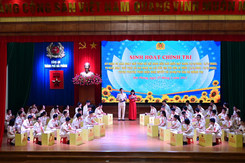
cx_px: 125
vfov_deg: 21.0
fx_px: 443
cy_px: 80
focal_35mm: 65
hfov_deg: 30.9
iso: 1600
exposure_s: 1/200
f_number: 4.5
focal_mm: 42
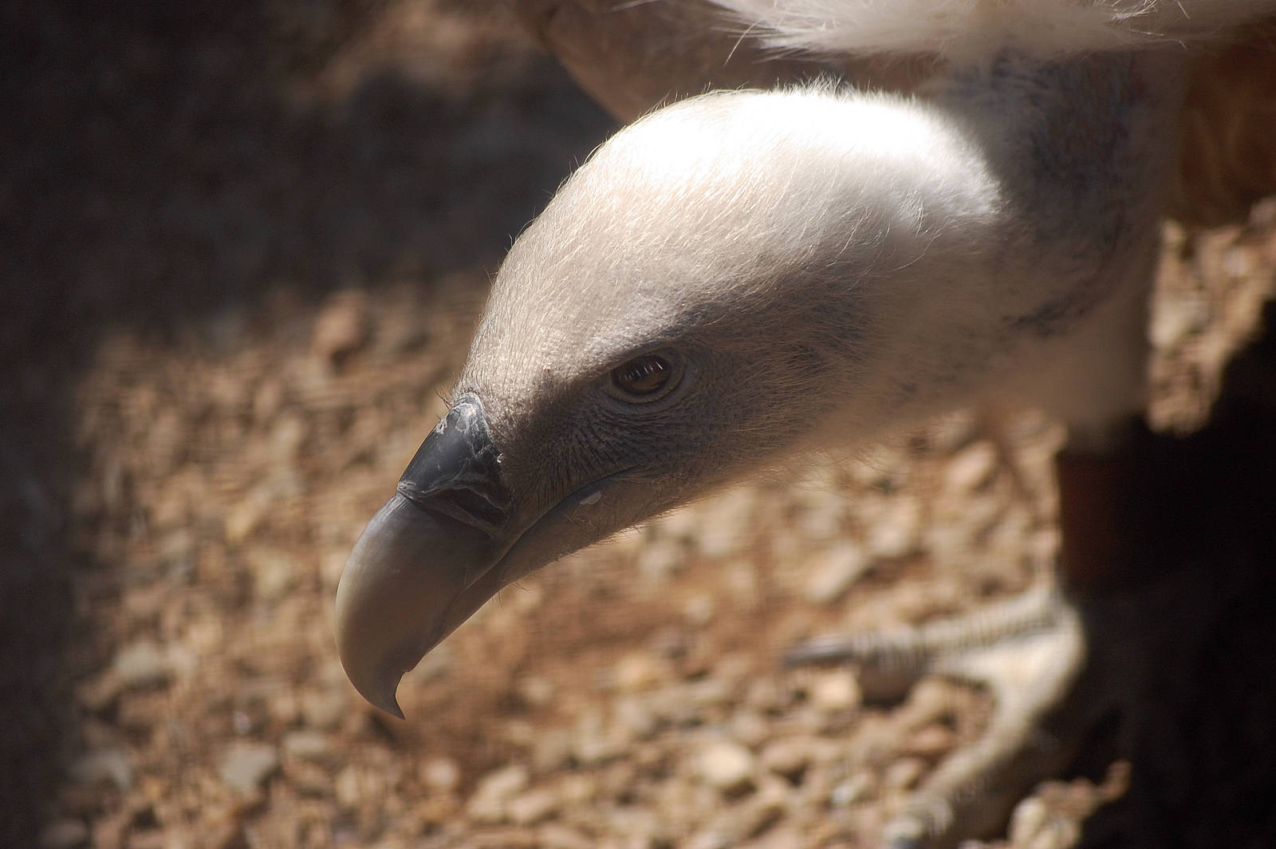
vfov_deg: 5.5
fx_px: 8765
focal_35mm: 248
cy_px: 424
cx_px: 638
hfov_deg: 8.3
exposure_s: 1/500
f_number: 5.3
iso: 400
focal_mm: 165
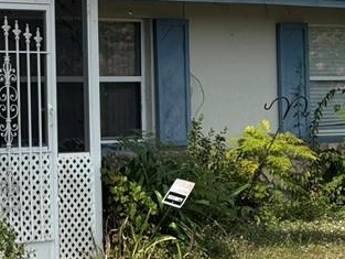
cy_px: 94
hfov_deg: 12.3
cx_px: -69
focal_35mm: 157
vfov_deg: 9.5
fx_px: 1565
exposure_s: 1/4608
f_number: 1.78
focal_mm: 6.76
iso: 64
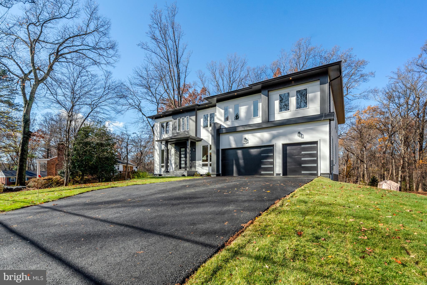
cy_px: 142
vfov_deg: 73.7
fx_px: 190
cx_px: 214
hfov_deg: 96.7
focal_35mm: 16
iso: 1250
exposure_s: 1/1600
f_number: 8
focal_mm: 16
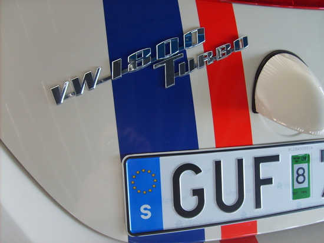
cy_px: 122
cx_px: 162
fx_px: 327
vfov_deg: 40.7
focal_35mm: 35
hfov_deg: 52.6
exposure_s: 1/30
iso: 106
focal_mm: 5.8
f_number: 2.8
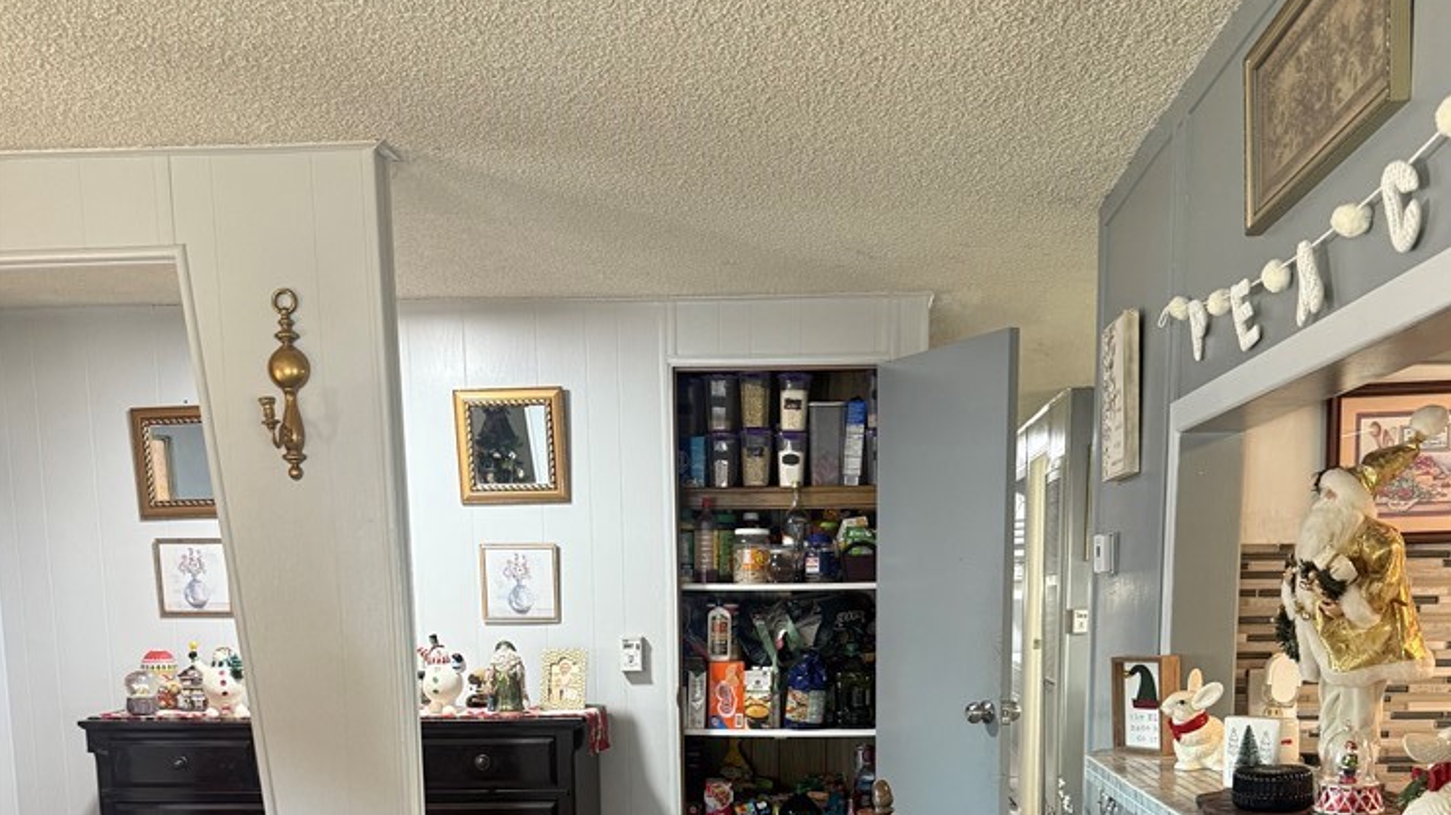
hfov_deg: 55.3
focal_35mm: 36
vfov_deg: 30.8
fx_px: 1385
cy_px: 788
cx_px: 741
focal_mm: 6.76
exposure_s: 1/60
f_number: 1.78
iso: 250
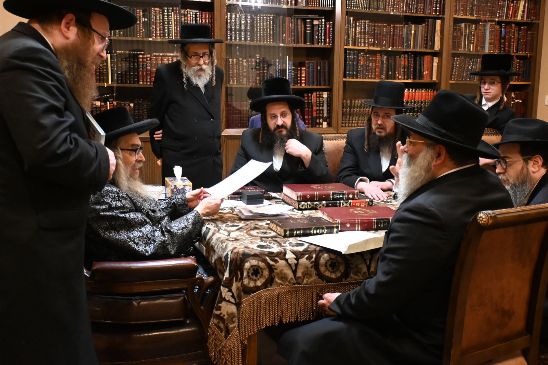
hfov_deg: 52.2
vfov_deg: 36.2
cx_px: 274
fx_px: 559
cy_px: 182
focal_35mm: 37
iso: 5000
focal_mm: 24.5
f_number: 4.2
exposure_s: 1/125
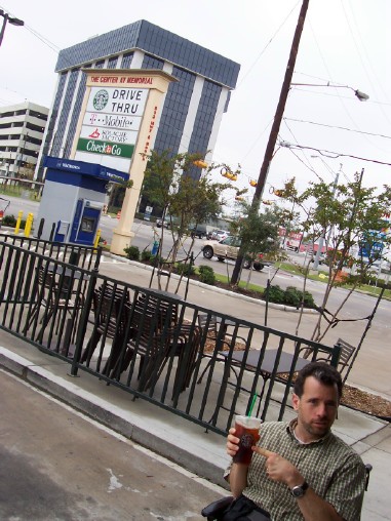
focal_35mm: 37
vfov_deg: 50.1
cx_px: 196
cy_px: 260
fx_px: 557
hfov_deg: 38.7
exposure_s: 1/500
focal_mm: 5.6
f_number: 2.8
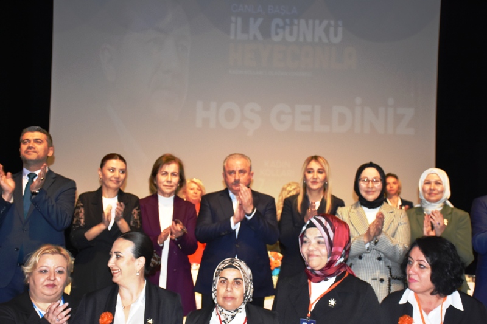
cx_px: 244
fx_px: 710
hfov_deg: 37.9
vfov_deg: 25.7
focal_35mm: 52
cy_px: 162
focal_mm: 35
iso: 1400
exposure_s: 1/60
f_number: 4.2
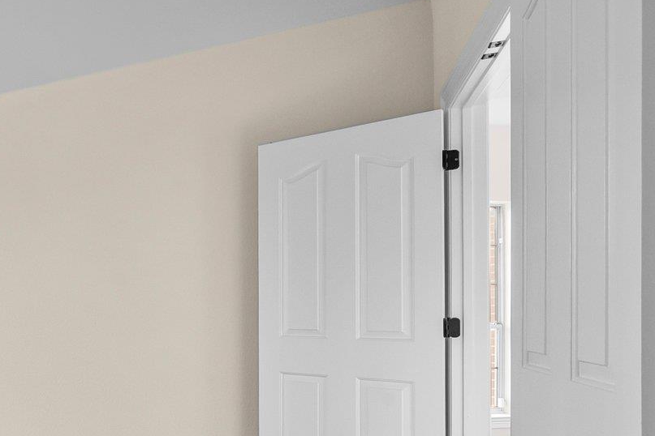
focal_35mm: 33
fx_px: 600
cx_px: -123
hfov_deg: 40.7
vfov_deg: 39.2
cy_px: 310
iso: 1600
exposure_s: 1/5
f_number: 11
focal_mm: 13
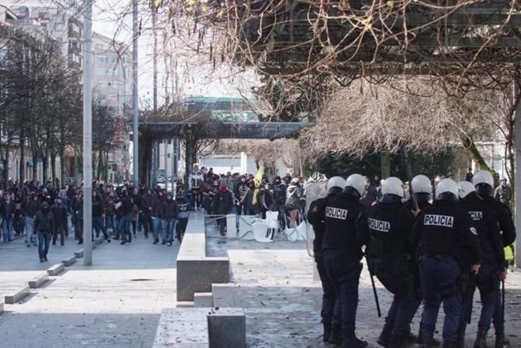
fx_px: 1520
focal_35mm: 105
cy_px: 174
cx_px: 260
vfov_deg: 13.1
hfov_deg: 19.4
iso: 500
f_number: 6.3
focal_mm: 70
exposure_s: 1/250
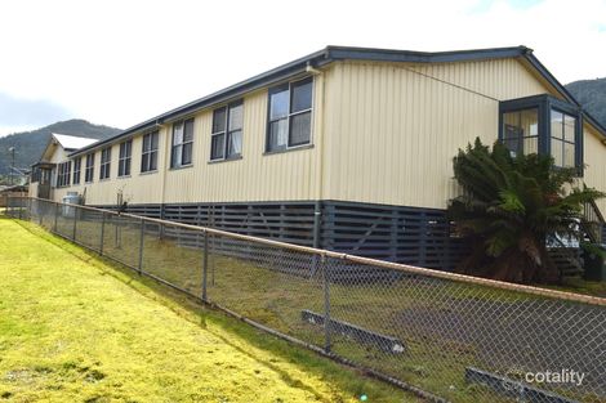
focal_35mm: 30
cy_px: 202
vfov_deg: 43.6
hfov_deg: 61.9
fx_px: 505
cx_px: 303
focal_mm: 20
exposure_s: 1/200
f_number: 9
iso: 100
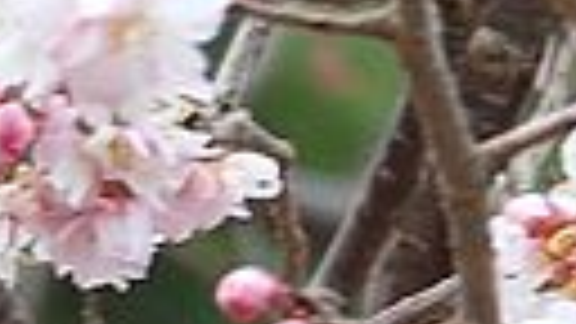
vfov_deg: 0.8
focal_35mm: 1495
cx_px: -972
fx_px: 22833
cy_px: 234
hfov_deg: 1.4
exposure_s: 1/200
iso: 100
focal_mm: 39.3
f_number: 4.5
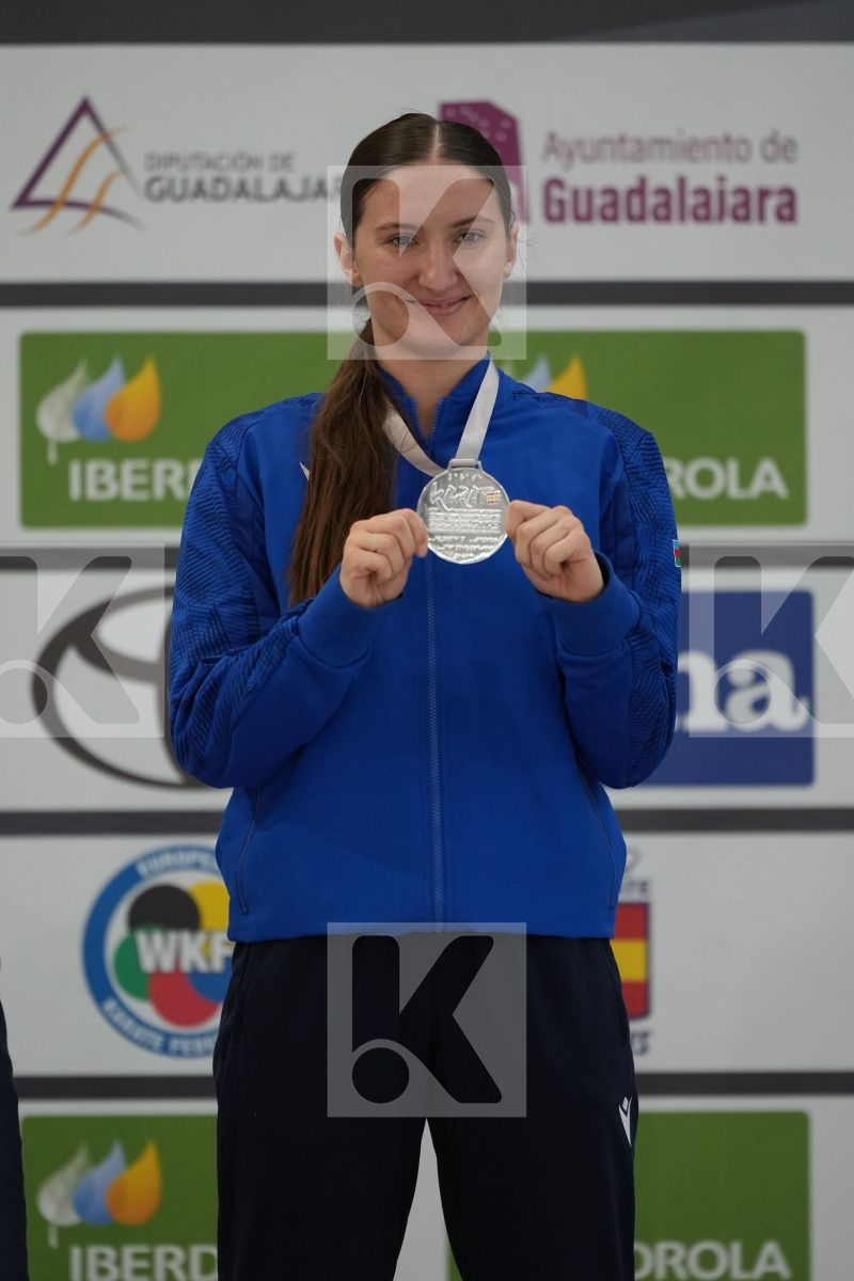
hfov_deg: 4.6
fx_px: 10674
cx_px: 427
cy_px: 640
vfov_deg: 6.9
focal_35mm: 300
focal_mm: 200
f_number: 2.8
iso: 1600
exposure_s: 1/500
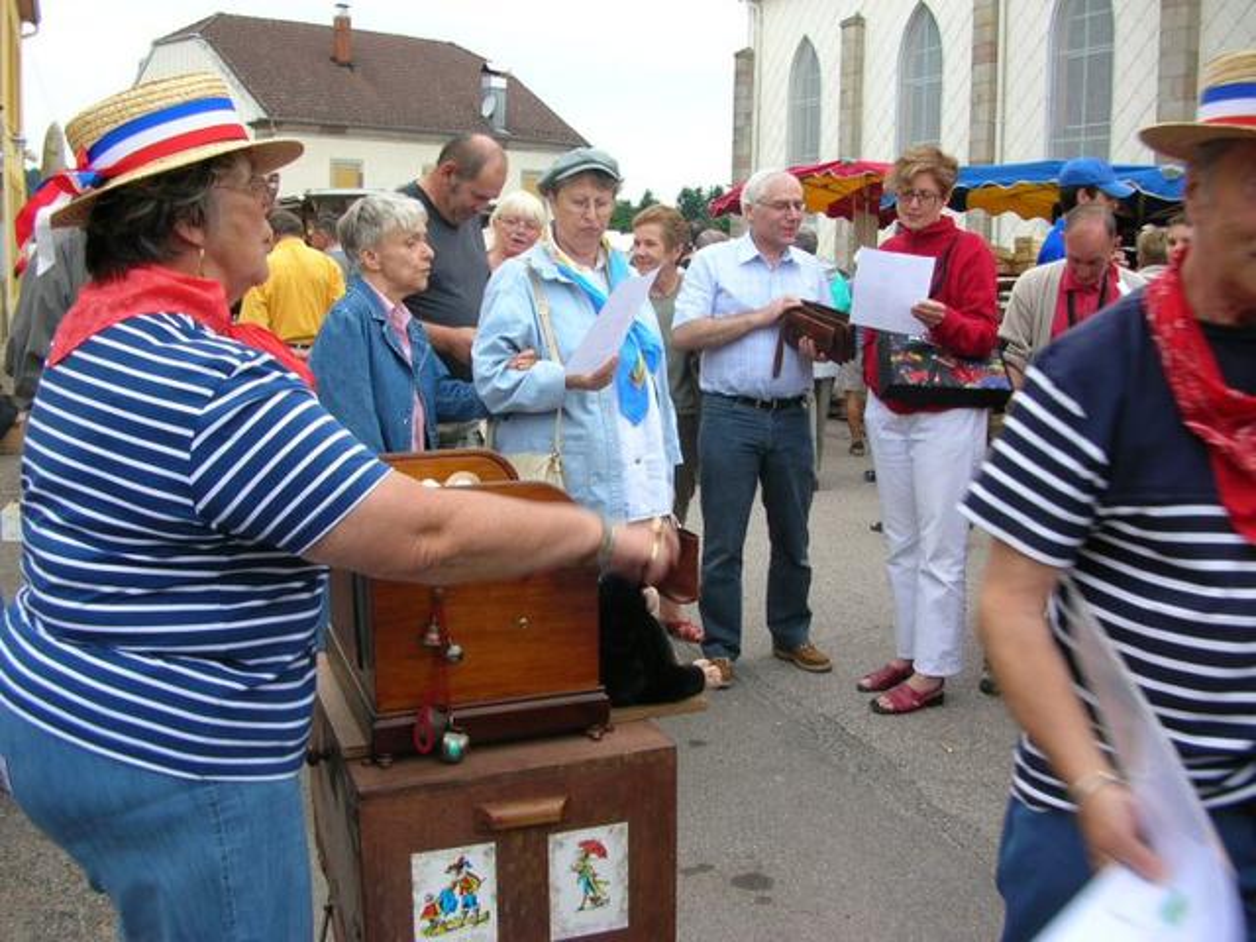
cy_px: 471
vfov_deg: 40.7
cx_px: 628
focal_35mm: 35
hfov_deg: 52.6
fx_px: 1270
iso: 50
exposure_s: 1/55.2
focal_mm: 5.8
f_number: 2.8
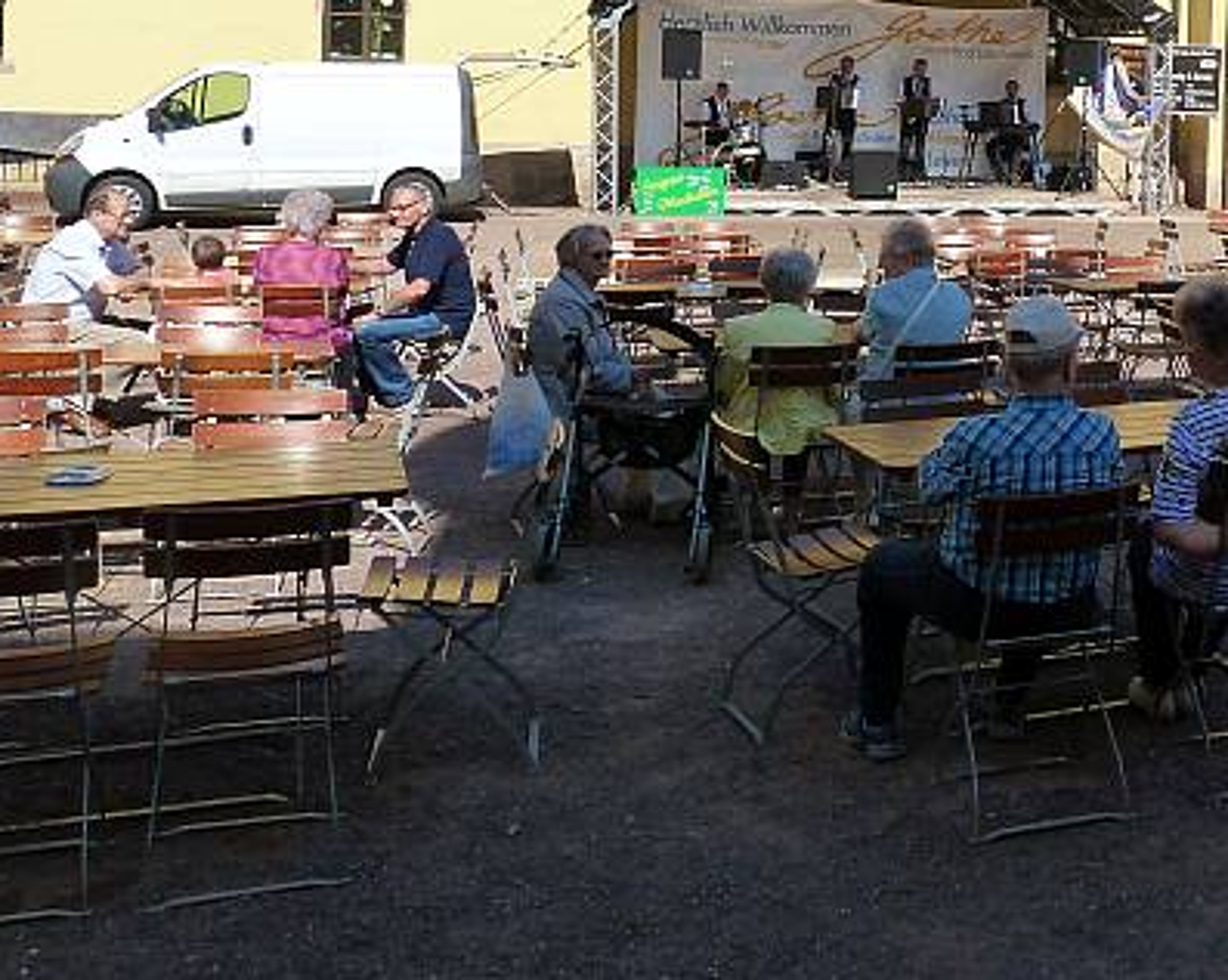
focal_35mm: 48
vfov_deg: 30.1
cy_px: 107
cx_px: 1123
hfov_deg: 36.2
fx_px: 1743
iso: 125
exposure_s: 1/400
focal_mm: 4.1
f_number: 4.5
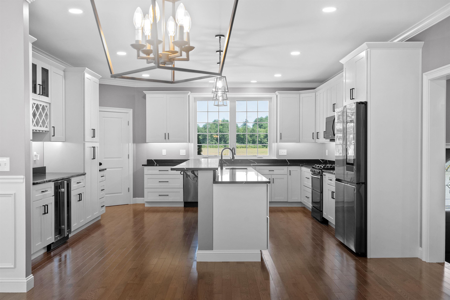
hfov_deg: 54.4
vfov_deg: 37.9
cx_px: 225
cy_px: 150
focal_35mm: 35
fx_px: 437
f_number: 8
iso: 320
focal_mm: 35
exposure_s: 1/4
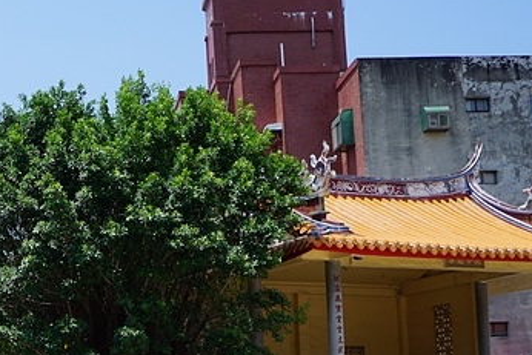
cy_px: 273
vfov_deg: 17.0
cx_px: -83
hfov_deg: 23.5
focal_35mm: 80
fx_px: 1183
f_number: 4
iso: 100
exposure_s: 1/800
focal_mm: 18
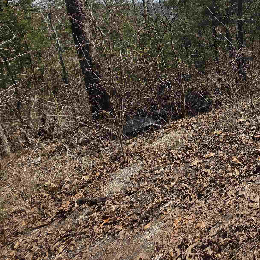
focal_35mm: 29
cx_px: 270
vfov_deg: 50.0
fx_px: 246
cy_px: 30
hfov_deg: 45.3
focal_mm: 2.2
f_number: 1.9
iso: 40
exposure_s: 1/1849
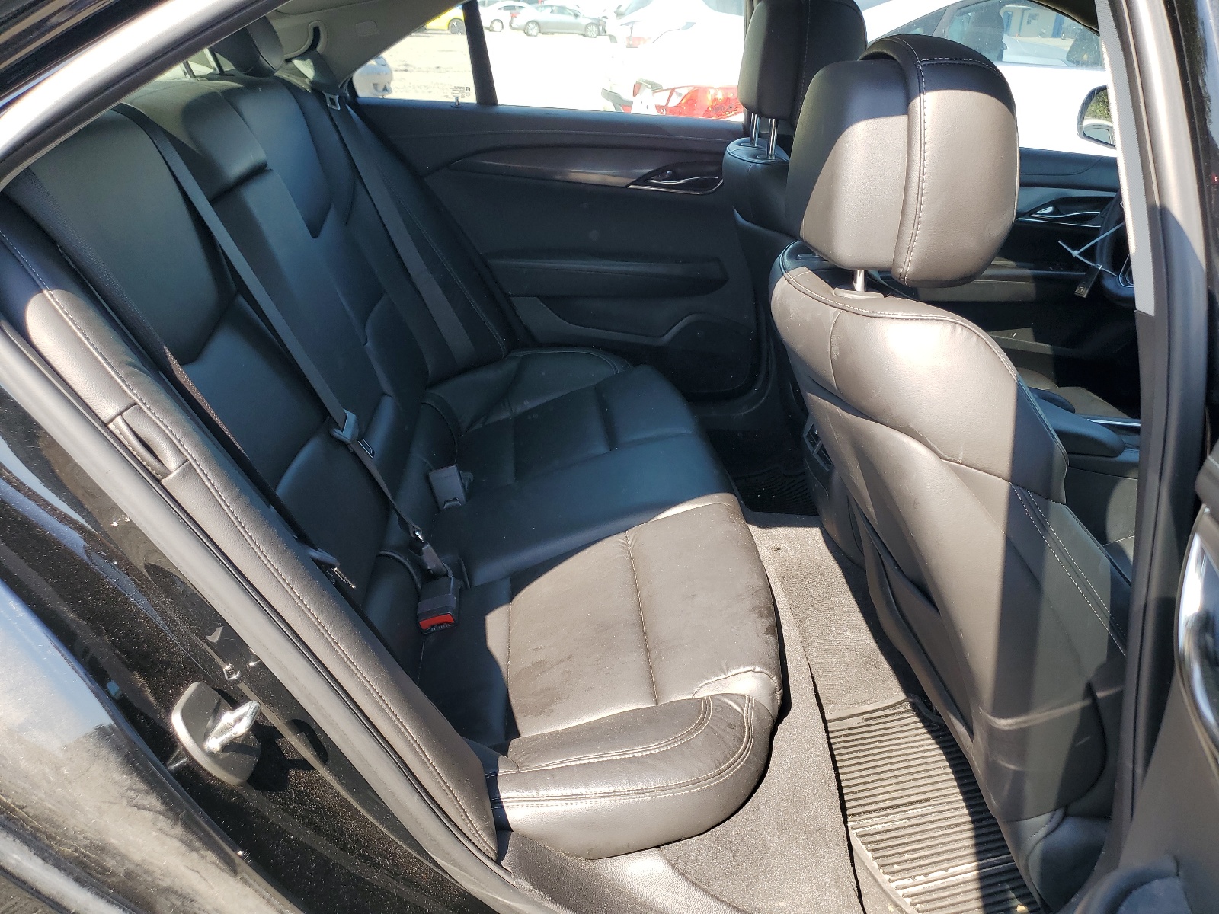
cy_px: 457
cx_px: 610
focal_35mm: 26
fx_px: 916
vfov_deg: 53.1
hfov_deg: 67.3
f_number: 1.5
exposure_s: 1/370
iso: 50
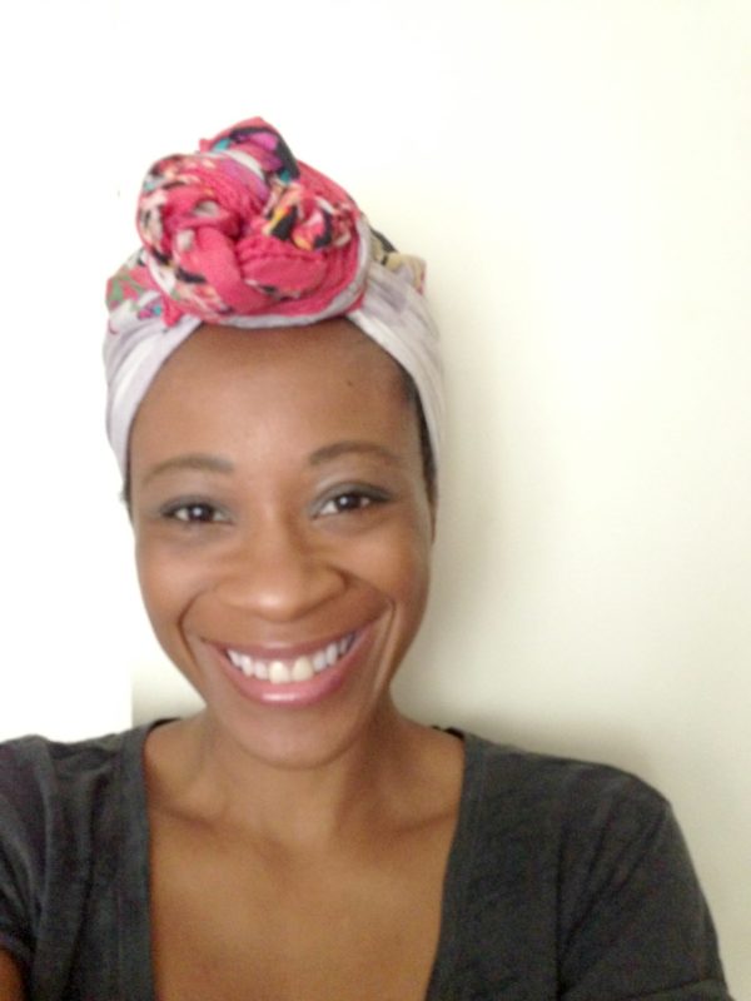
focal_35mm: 33
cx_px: 376
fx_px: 955
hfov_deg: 42.9
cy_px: 500
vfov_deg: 55.4
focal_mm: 4.13
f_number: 2.4
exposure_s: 1/15
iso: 500
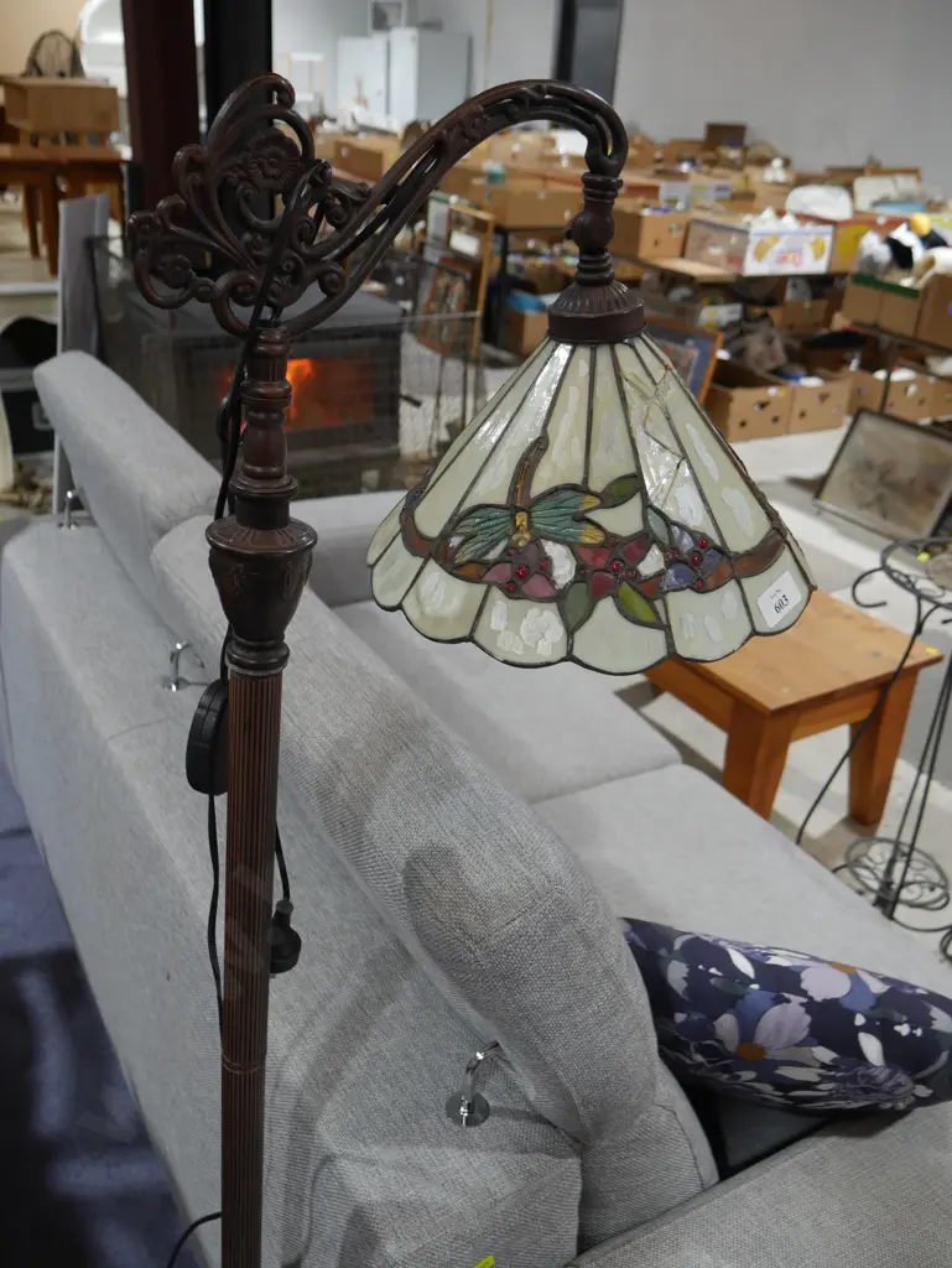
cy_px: 634
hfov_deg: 44.2
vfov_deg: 56.8
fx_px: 1172
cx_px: 476
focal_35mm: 32
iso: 400
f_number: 3.6
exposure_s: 1/60
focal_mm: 16
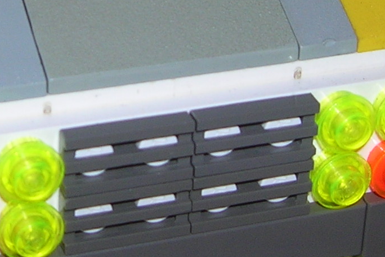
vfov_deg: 10.1
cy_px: -37
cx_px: 102
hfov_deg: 15.2
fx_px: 1433
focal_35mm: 134
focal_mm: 5.7
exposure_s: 1/60.1
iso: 50
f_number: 2.9
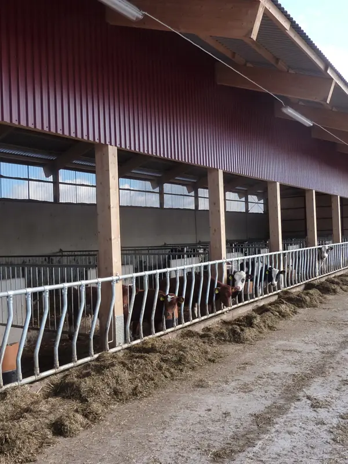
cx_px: 174
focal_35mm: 25
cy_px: 232
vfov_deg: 69.4
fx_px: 335
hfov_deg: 54.9
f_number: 4
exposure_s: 1/160
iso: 125
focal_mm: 4.1
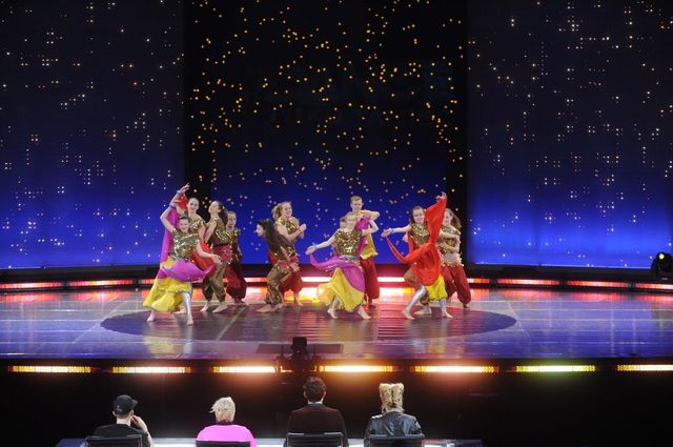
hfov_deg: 17.7
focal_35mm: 116
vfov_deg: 11.8
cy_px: 224
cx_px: 336
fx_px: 2166
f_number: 4
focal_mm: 116
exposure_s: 1/200
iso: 2500
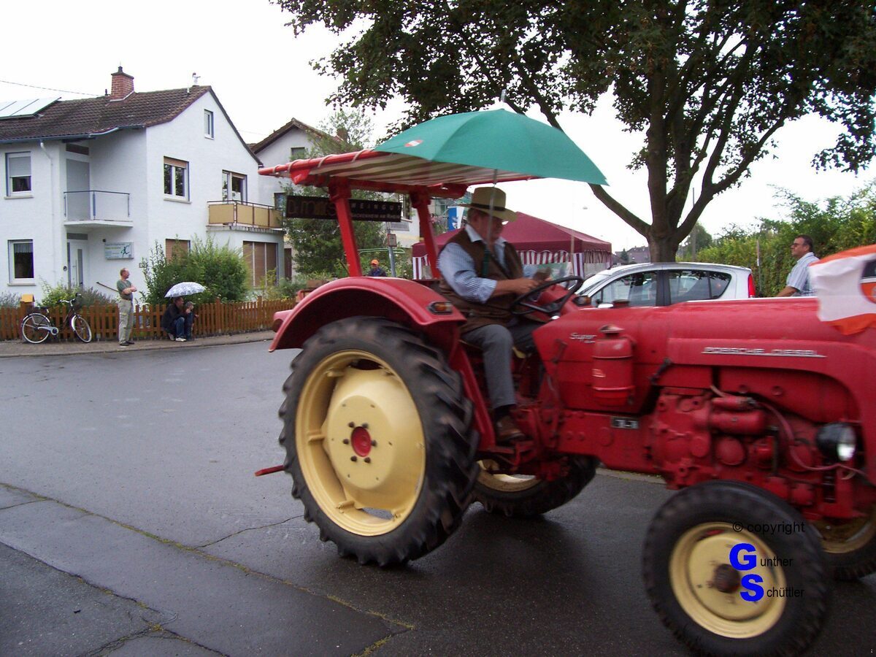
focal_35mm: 34
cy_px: 328
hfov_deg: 54.0
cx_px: 438
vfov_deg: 41.8
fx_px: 860
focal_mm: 5.6
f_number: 2.7
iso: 80
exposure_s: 1/99.4
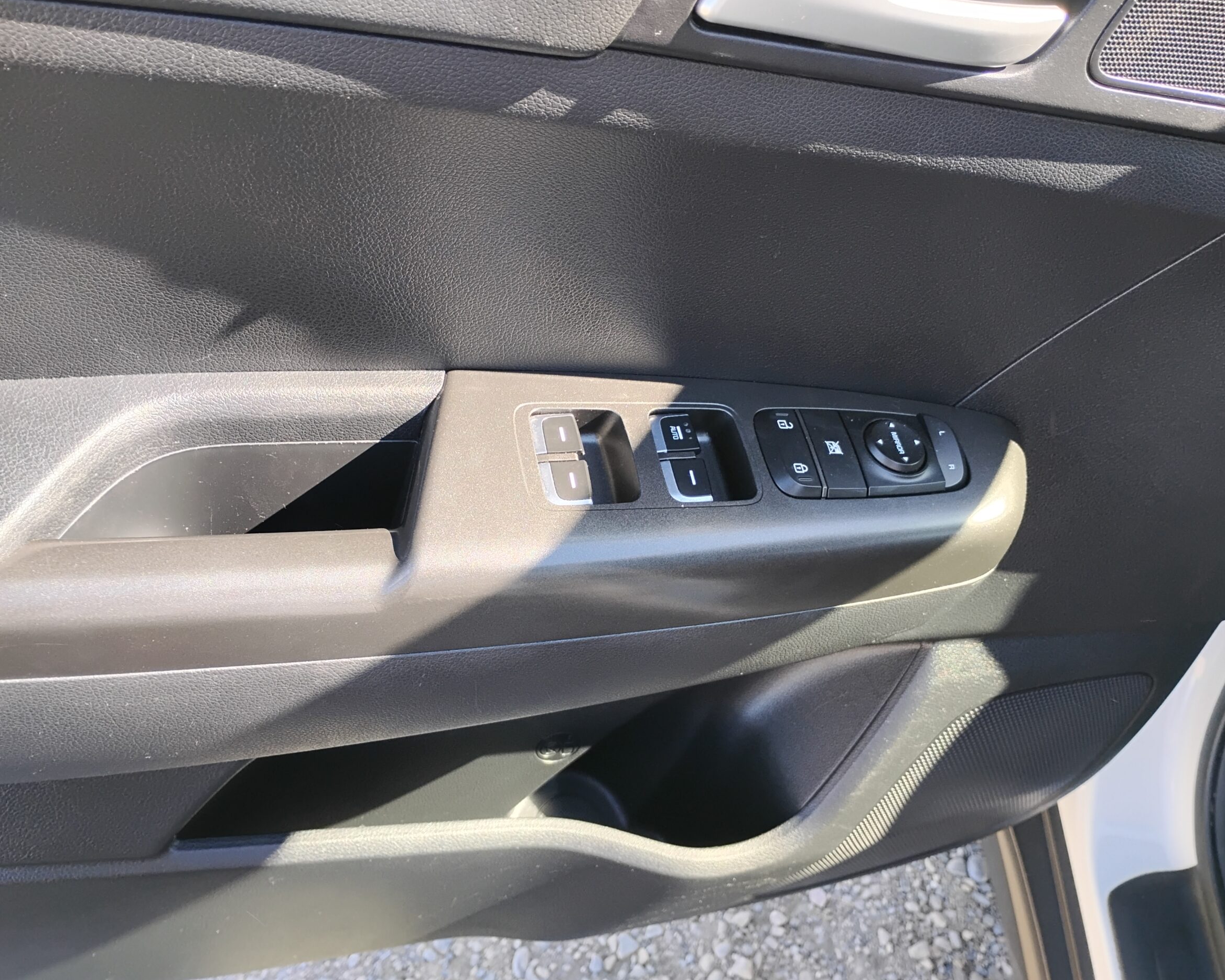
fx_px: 1088
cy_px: 488
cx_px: 637
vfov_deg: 48.5
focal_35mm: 30
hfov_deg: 58.7
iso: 300
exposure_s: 1/120
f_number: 1.8
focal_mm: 4.26
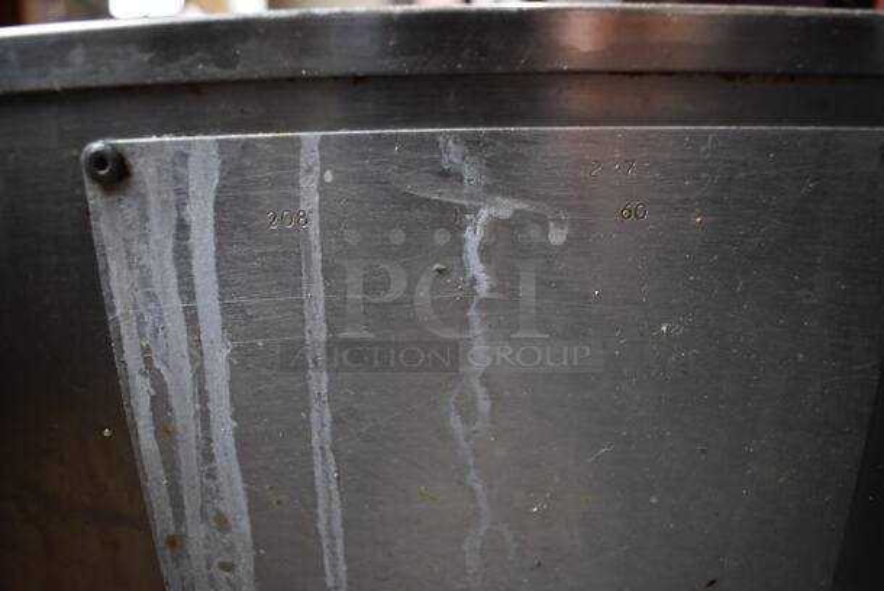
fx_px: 664
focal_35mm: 27
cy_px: 296
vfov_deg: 48.0
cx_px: 442
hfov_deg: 67.3
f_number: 4
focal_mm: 18
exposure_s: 1/60
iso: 1100
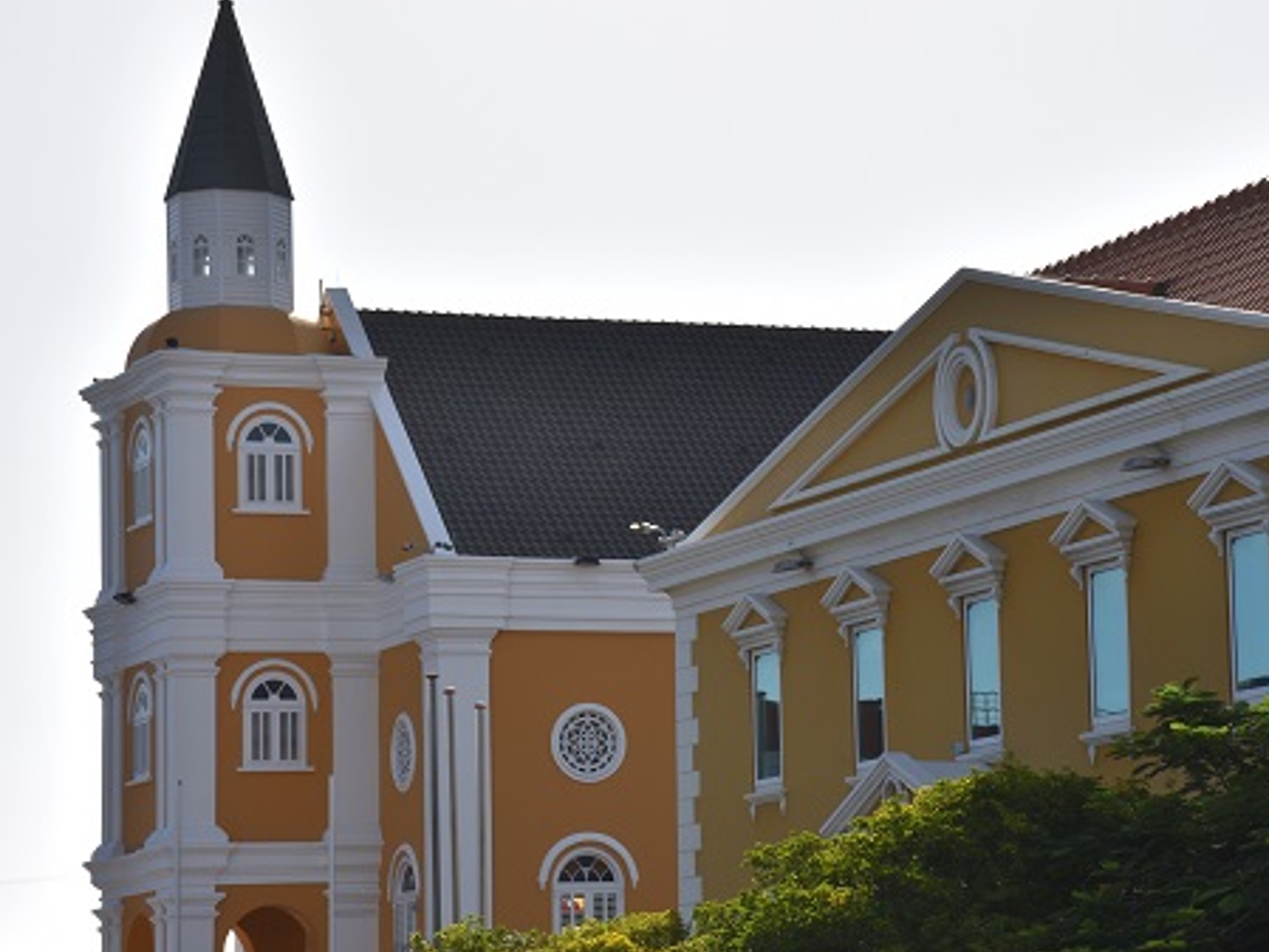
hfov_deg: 14.6
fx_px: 4950
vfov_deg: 11.0
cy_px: 477
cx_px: 800
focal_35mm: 135
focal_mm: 70
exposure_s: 1/250
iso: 100
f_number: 11
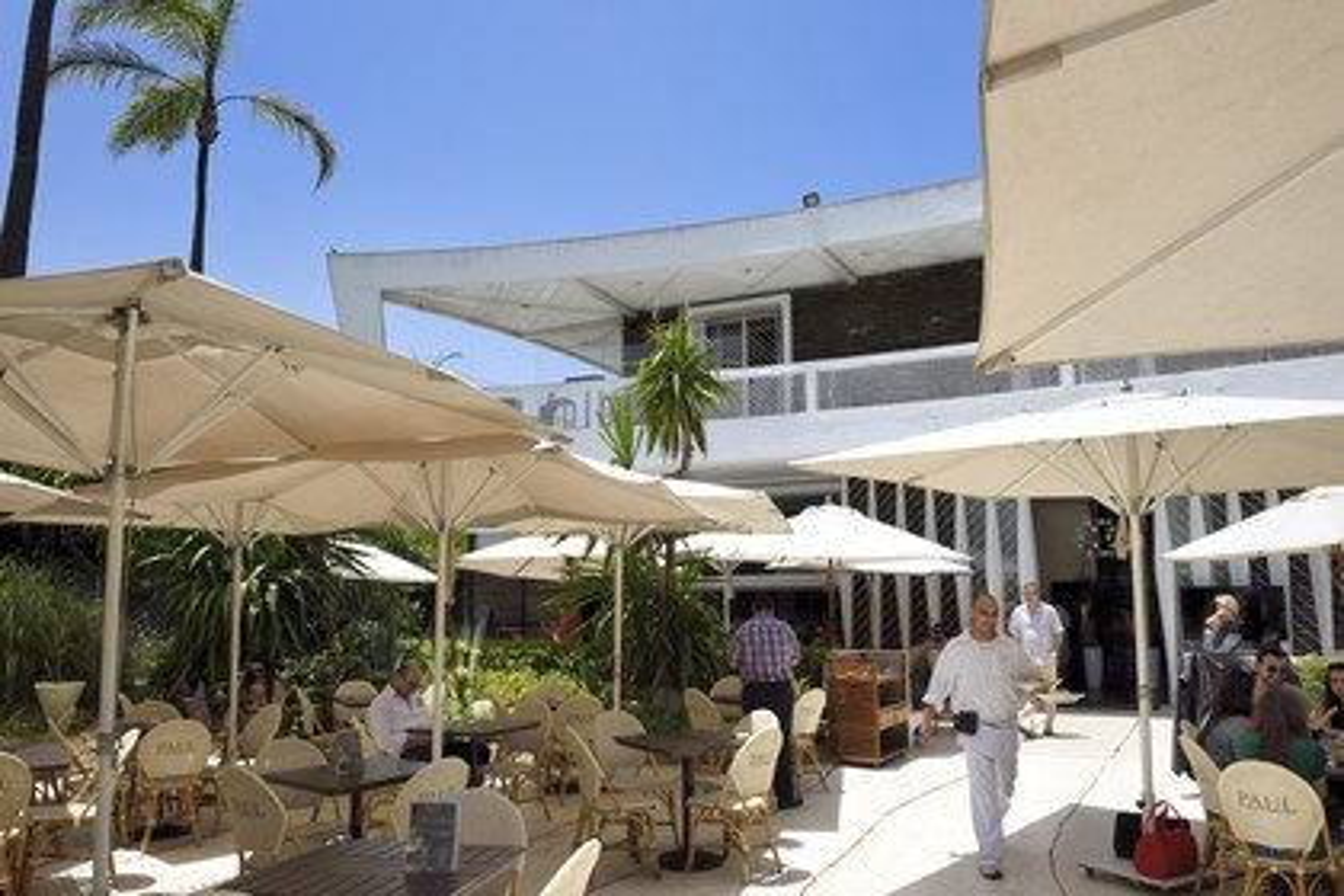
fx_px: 896
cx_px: 672
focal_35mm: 24
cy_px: 448
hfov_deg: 73.7
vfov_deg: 53.1
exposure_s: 1/250
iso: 400
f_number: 18
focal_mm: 24
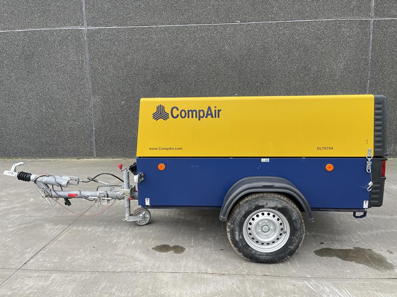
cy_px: 148
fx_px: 298
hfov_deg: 67.3
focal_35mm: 26
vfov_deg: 53.1
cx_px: 198
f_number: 1.6
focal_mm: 5.1
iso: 32
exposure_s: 1/265
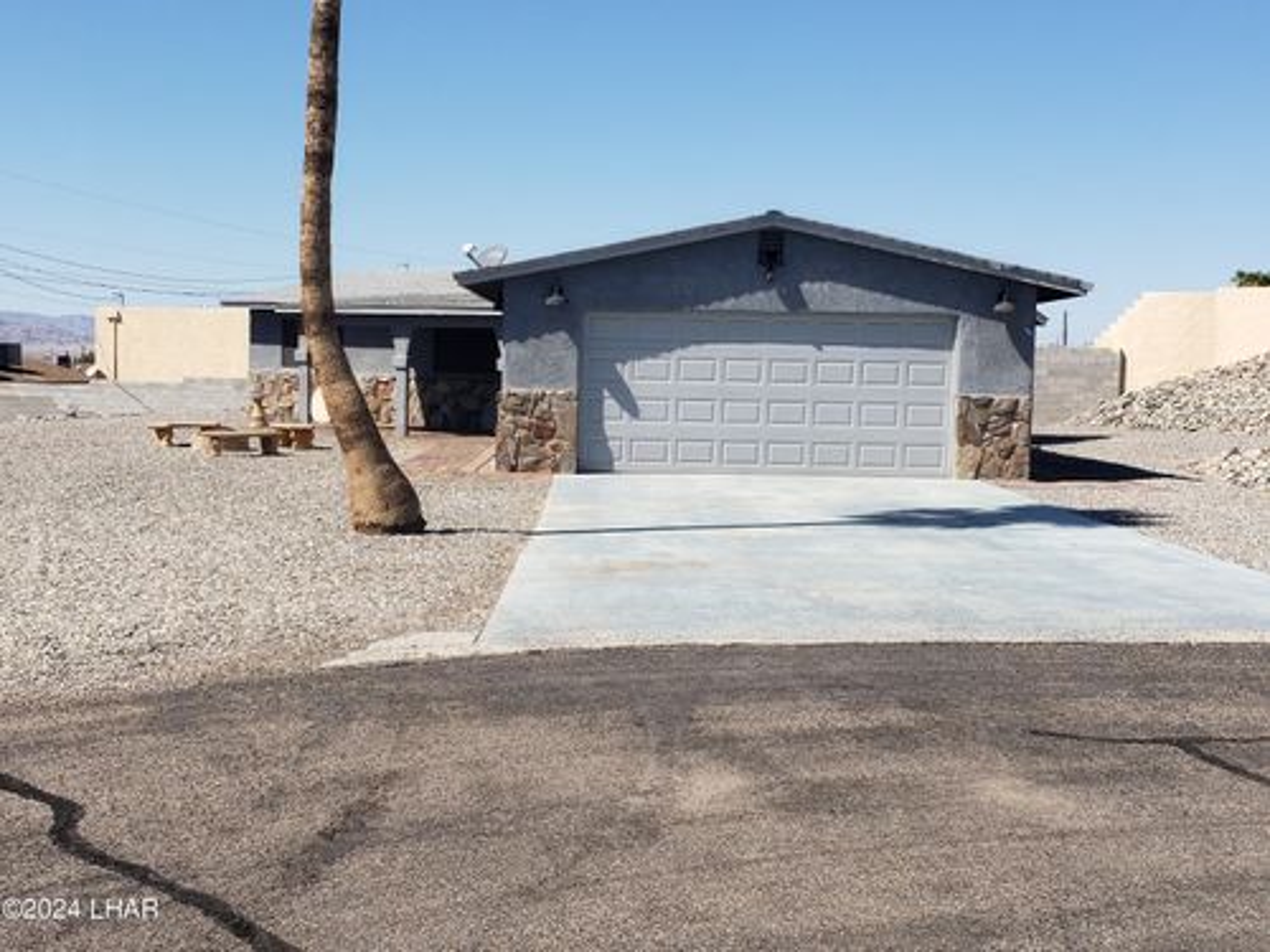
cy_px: 476
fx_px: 954
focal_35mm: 26
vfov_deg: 53.1
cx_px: 635
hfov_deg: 67.3
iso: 50
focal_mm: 4.3
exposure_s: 1/1681
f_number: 2.4
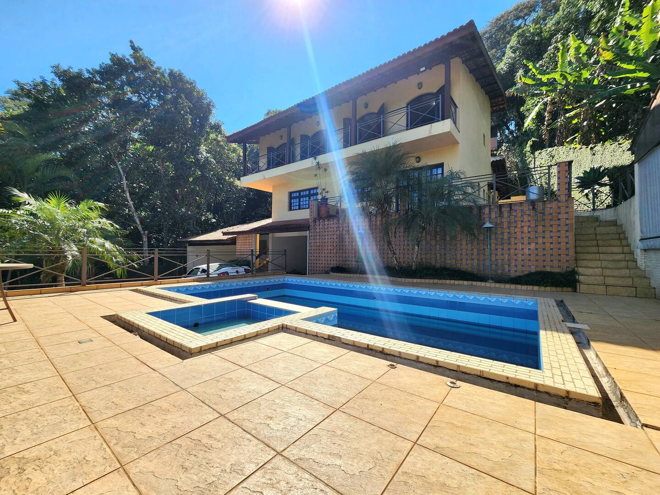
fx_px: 248
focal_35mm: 13
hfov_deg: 106.2
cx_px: 330
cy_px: 248
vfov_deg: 89.9
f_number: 2.2
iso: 50
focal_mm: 2.2
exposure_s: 1/2000
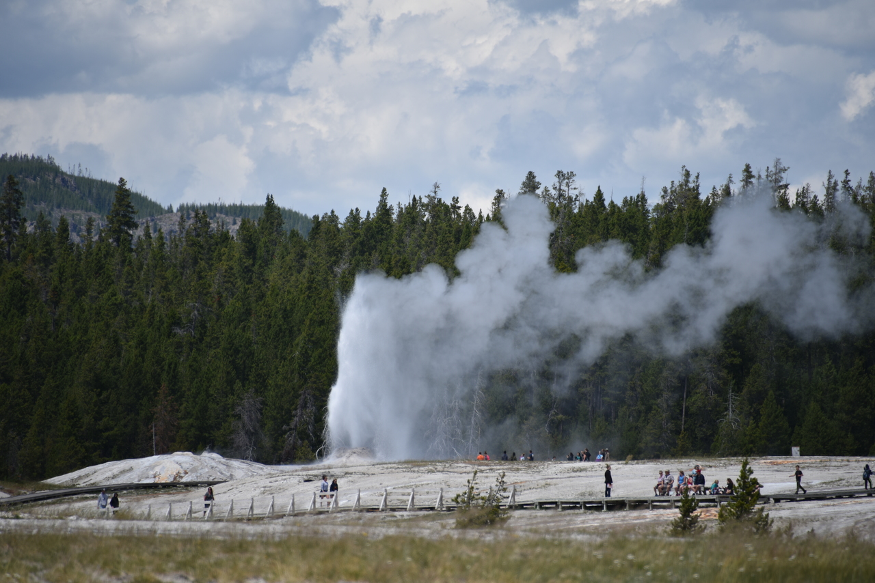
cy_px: 292
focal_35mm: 300
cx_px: 438
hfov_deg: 6.9
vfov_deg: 4.6
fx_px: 7293
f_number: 5.6
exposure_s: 1/640
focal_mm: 300
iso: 110
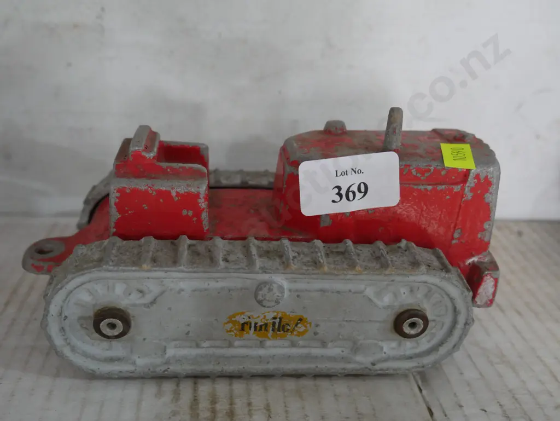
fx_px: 583
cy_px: 210
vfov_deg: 39.7
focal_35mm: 36
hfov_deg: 51.3
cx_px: 280
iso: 2000
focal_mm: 18
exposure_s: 1/60
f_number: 4
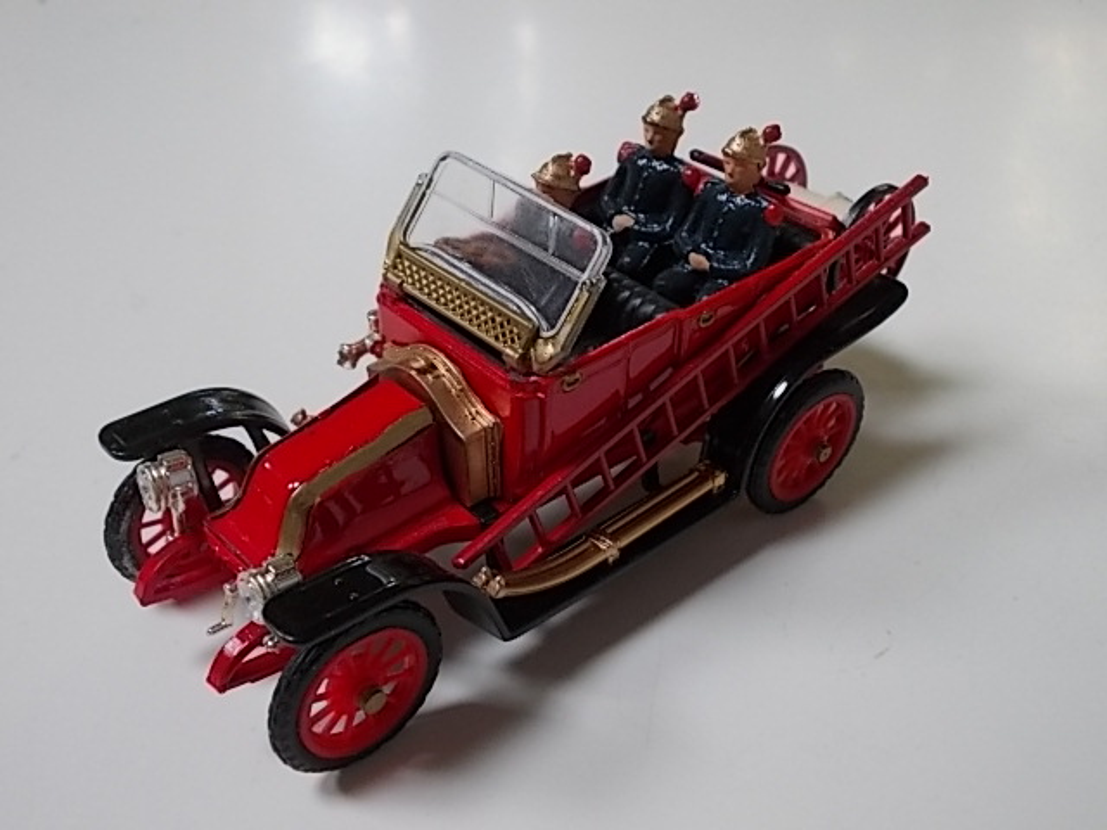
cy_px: 415
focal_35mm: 43
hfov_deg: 43.9
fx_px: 1375
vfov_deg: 33.6
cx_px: 554
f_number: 3.3
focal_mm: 6.1
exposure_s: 1/30
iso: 125
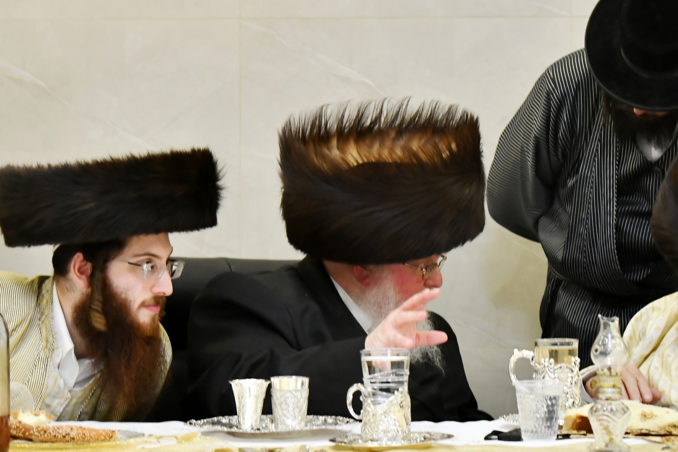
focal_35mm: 99
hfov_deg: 20.6
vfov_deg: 13.8
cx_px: 416
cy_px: 298
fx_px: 1865
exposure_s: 1/250
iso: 2000
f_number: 5
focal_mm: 58
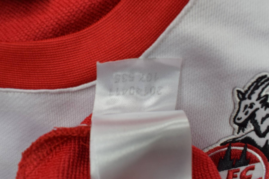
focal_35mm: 30
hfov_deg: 61.9
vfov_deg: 43.6
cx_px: 134
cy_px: 90
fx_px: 224
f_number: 11
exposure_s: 1/60
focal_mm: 20
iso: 400
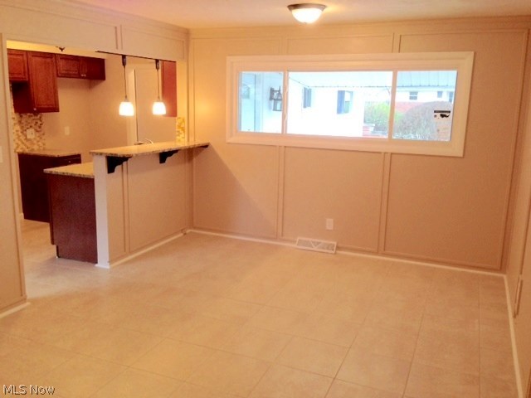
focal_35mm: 33
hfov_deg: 55.4
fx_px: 506
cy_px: 199
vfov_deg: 42.9
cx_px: 266
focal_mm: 4.12
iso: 80
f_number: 2.4
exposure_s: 1/20
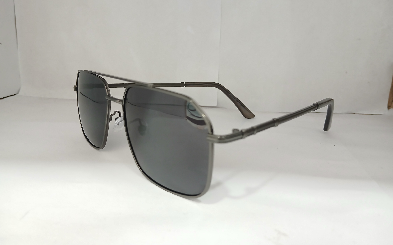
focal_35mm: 28
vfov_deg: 44.5
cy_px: 110
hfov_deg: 66.5
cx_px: 197
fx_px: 300
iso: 250
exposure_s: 1/50
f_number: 1.8
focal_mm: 3.98
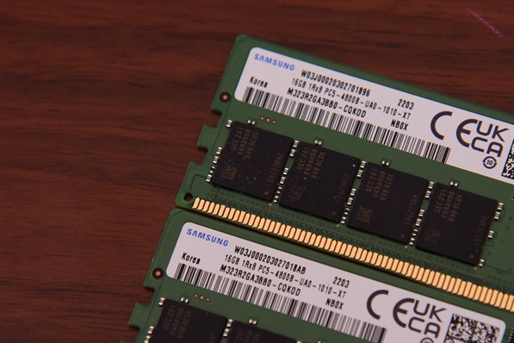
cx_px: 275
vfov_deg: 6.7
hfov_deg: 10.0
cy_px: 199
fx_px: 2941
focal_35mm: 206
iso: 1600
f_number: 5.6
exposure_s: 1/60
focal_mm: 120
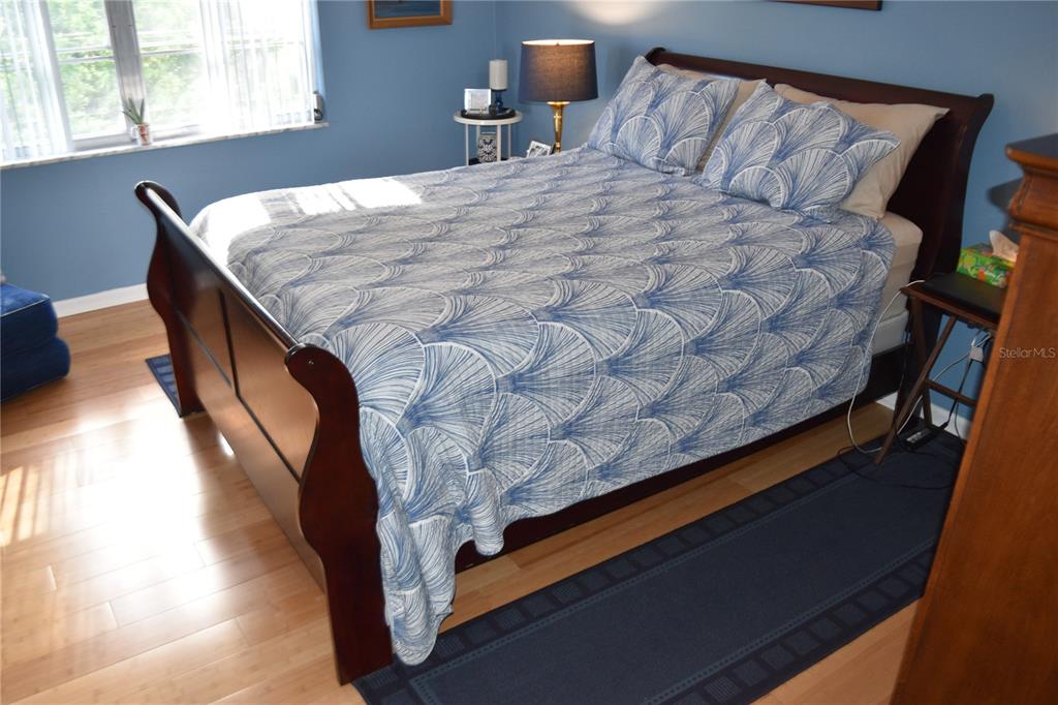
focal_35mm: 30
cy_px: 352
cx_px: 529
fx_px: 881
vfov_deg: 43.6
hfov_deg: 61.9
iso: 800
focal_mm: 20
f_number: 5
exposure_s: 1/100
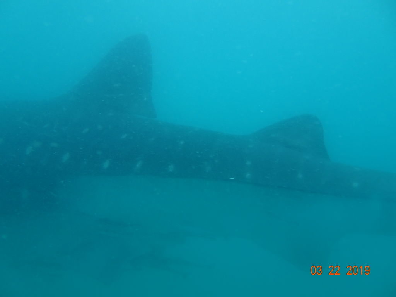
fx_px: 275
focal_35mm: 24
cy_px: 148
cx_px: 198
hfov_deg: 71.6
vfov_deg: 56.8
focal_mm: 4.1
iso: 80
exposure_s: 1/320
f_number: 3.5
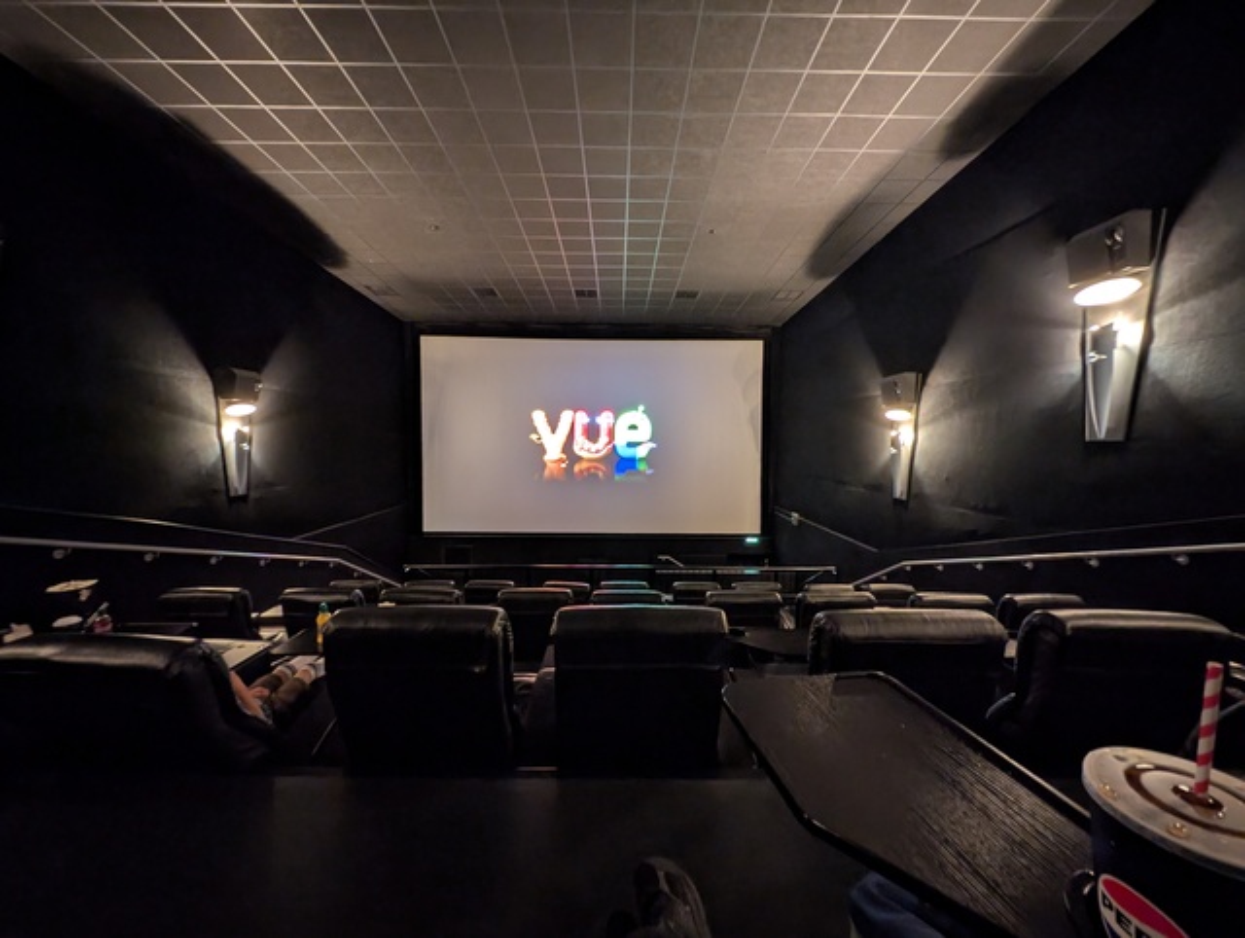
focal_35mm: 12
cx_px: 622
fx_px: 432
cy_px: 469
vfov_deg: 94.6
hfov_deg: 110.5
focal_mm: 2.23
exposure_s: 1/3.85
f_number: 1.95
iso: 290
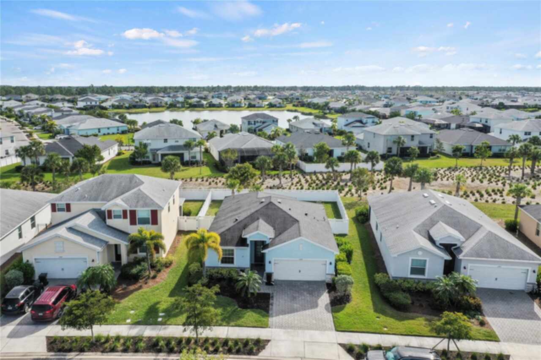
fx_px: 421
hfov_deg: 65.5
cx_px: 270
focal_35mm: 28
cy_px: 180
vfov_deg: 46.4
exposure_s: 1/500
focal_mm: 10.26
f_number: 5.6
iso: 100
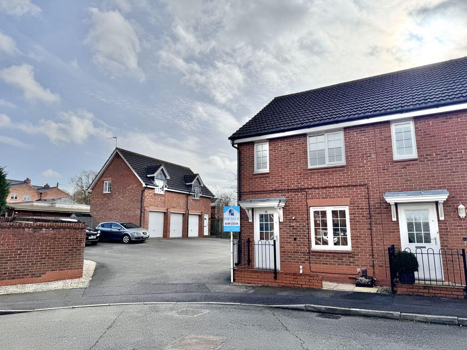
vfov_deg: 56.8
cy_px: 175
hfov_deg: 71.6
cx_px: 234
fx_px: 324
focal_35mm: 24
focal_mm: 6.76
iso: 80
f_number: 1.78
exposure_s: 1/10417
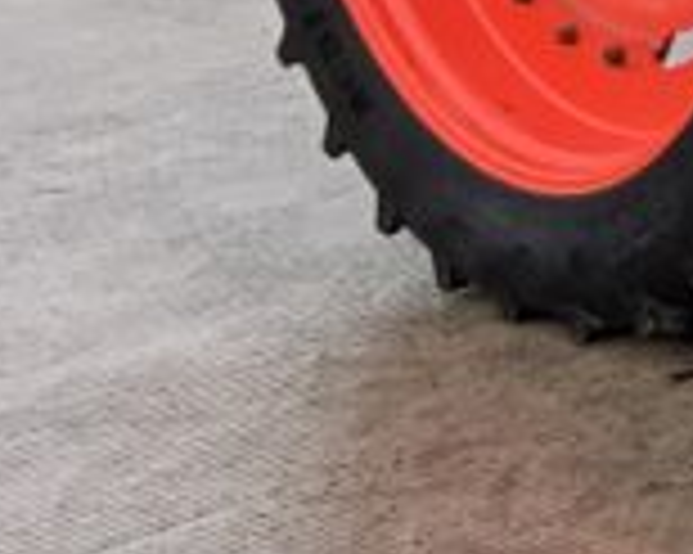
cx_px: 2160
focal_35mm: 188
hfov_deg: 8.4
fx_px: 3853
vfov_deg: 7.8
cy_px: -626
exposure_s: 1/728
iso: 16
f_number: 1.8
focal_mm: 3
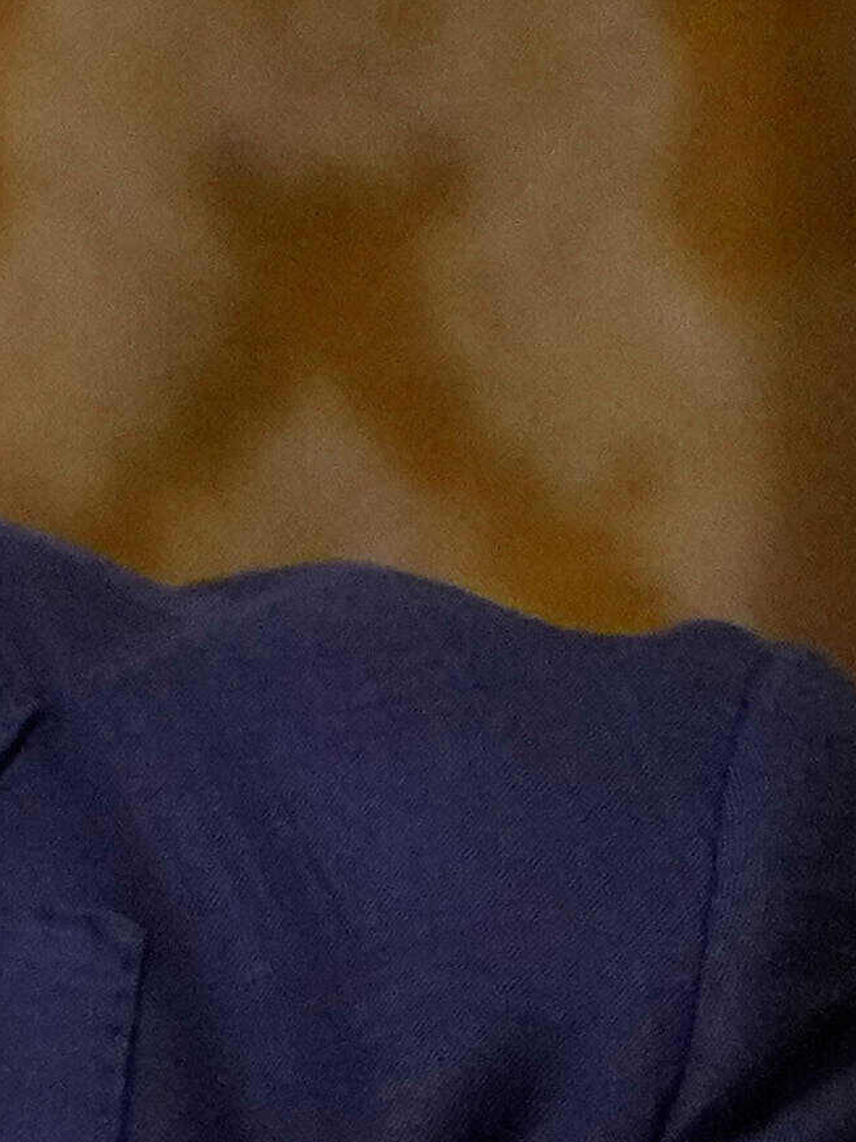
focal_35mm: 916
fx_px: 30209
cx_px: -3850
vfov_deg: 2.2
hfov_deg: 1.6
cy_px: 1581
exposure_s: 1/500
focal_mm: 96
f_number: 2.8
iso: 4000
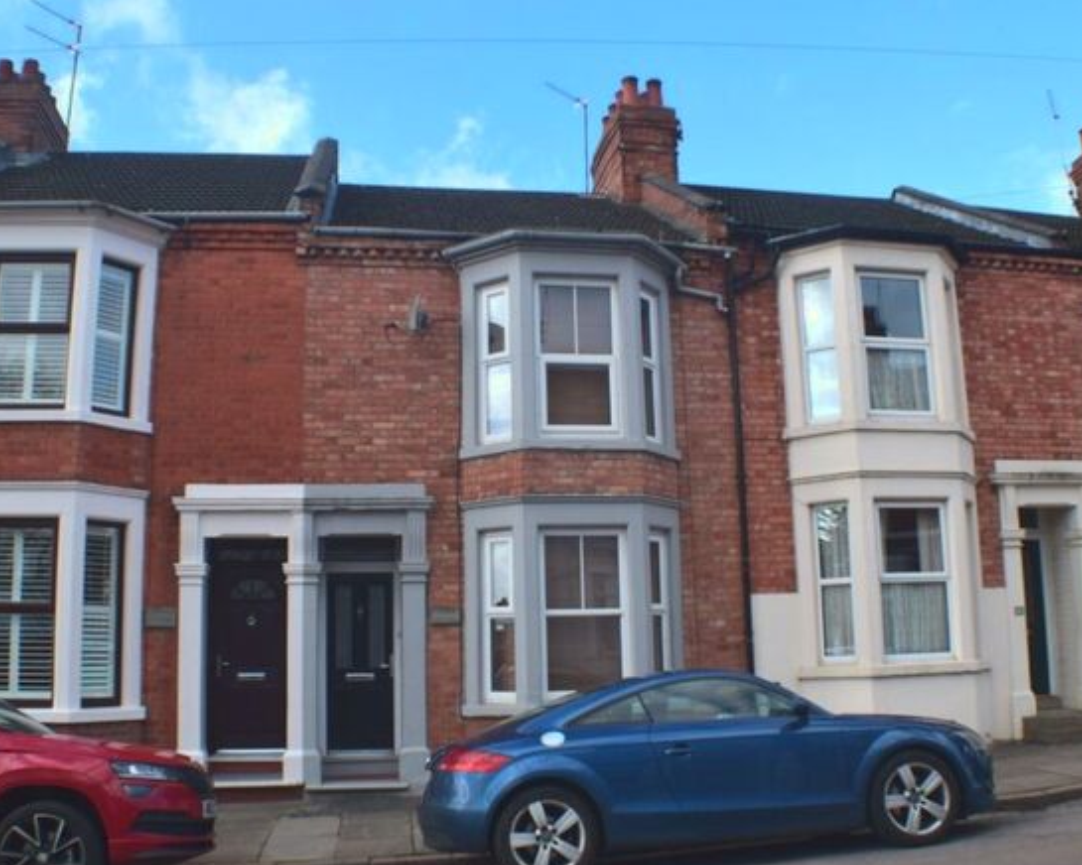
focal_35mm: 42
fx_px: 1332
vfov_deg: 36.0
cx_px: 528
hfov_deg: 44.2
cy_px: 457
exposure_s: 1/320
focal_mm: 23
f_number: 10
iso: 400
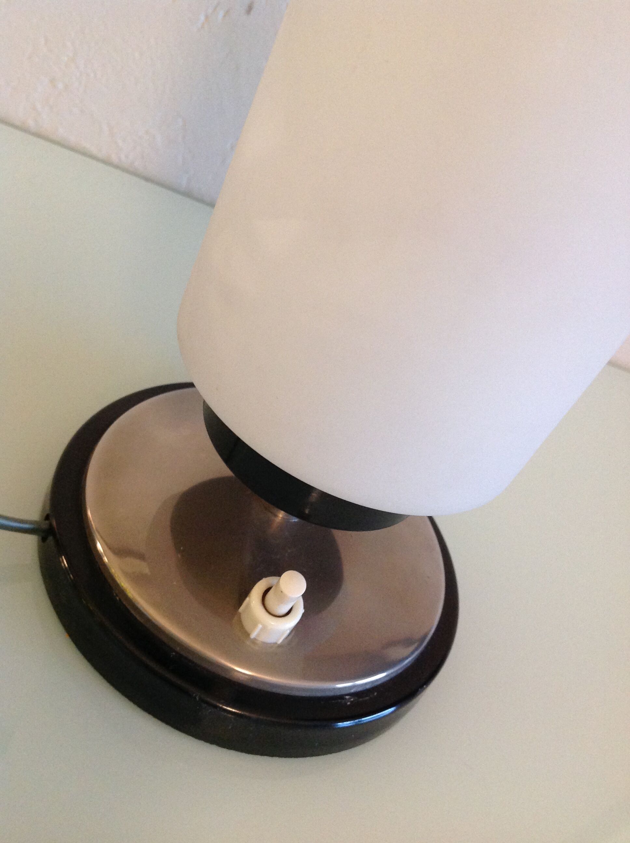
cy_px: 422
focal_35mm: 35
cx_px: 315
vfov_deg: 52.7
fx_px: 852
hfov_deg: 40.6
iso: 320
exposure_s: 1/17
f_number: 2.4
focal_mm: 4.28
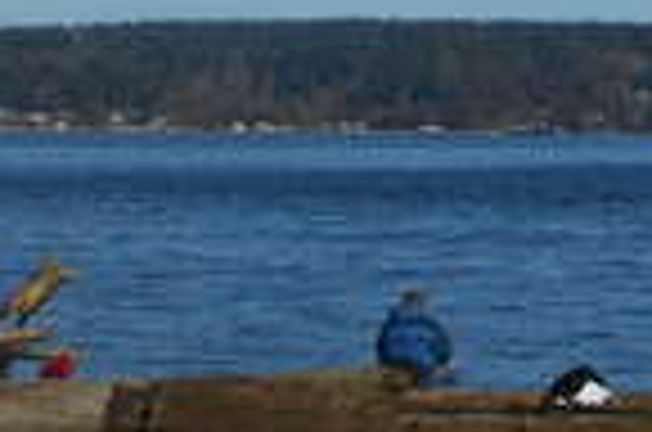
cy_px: -148
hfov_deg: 11.7
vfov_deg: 8.4
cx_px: 1210
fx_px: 2909
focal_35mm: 161
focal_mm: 5
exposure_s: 1/1500
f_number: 3.7
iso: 80
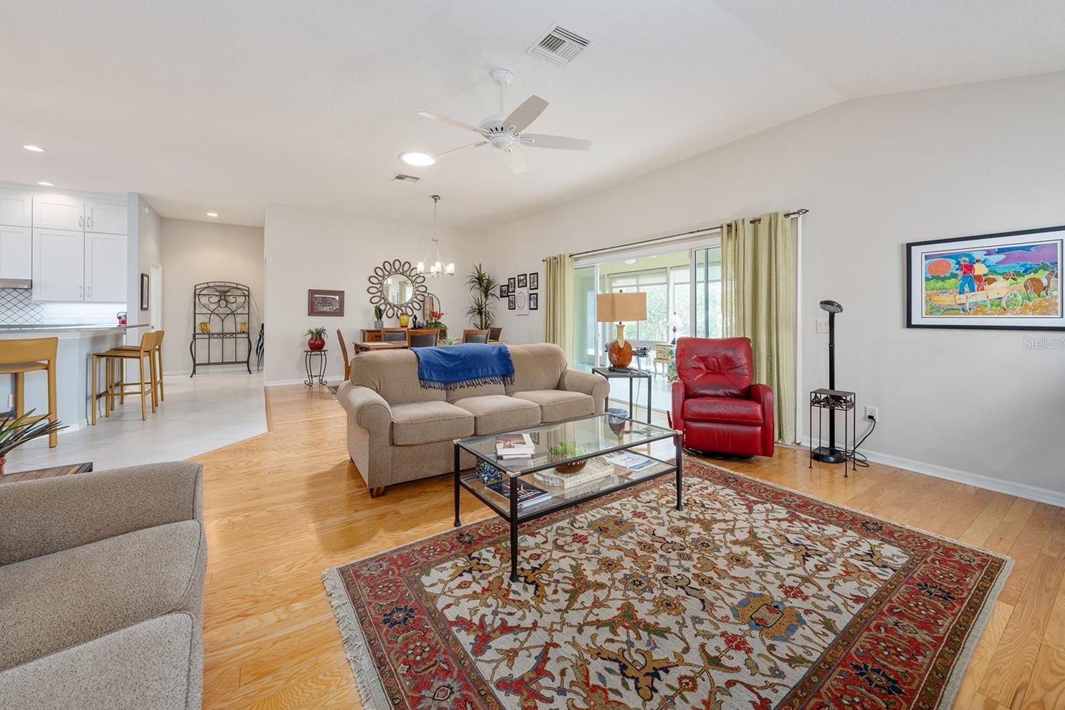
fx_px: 414
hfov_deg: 104.2
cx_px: 514
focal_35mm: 14
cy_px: 343
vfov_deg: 81.2
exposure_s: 1/10
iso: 250
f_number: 7.1
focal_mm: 13
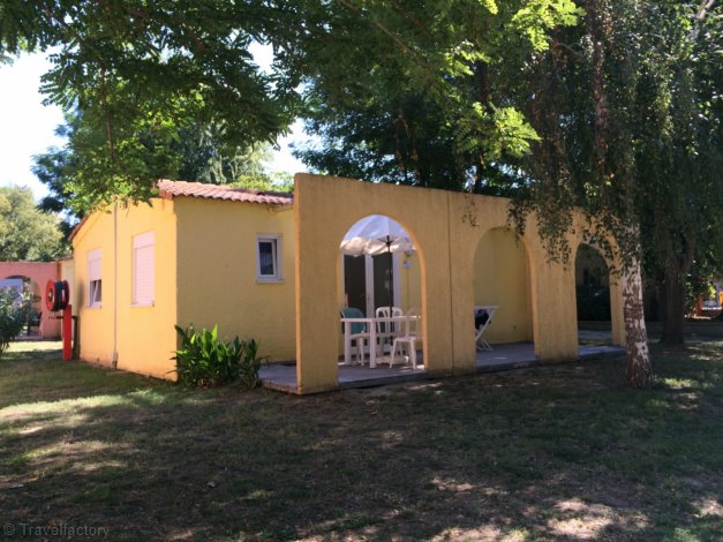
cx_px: 362
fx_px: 606
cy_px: 271
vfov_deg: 48.2
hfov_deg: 61.7
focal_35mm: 29
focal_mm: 4.15
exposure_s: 1/357
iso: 32
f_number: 2.2
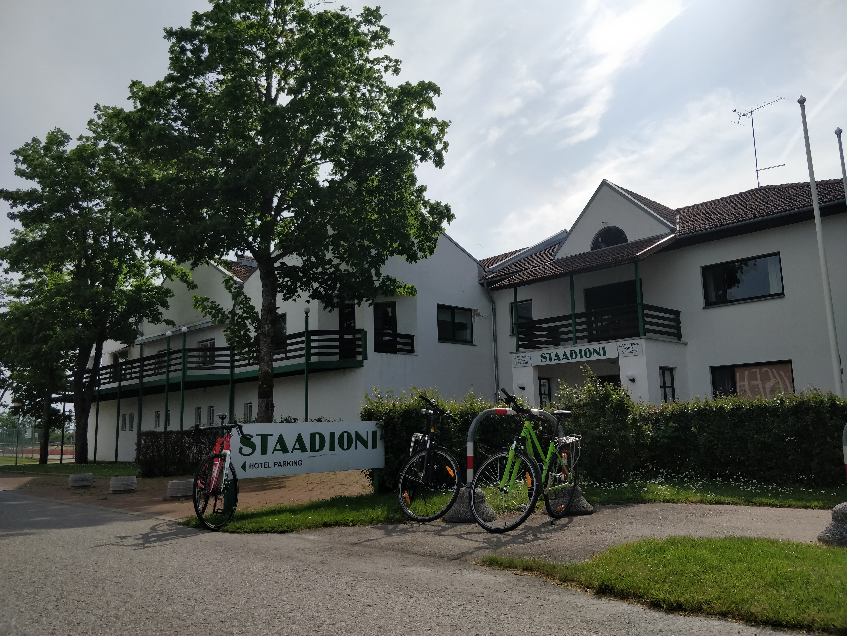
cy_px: 318
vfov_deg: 56.8
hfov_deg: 71.6
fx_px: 587
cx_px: 424
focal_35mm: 24
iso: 250
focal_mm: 4.1
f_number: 1.7
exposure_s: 1/6017
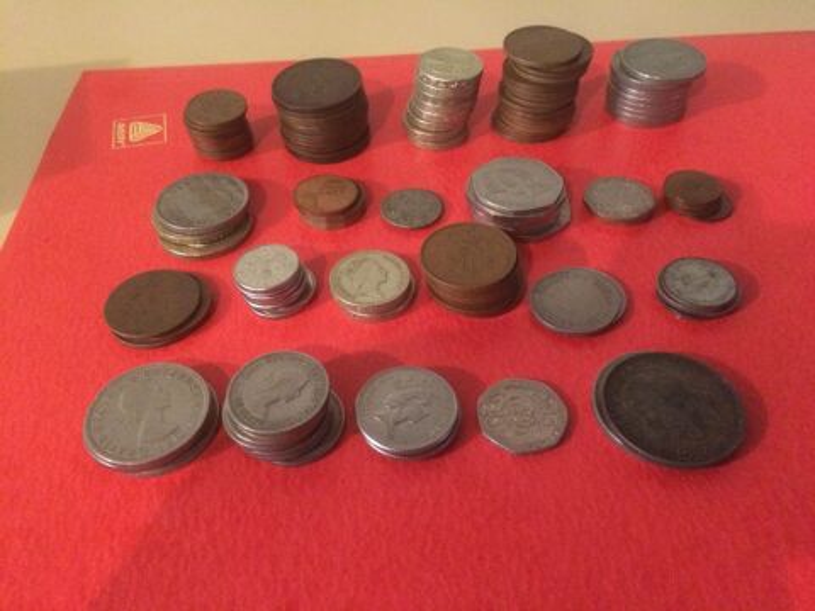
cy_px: 306
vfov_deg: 48.2
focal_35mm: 29
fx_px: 683
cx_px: 408
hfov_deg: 61.7
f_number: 2.2
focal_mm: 4.15
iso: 500
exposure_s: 1/17
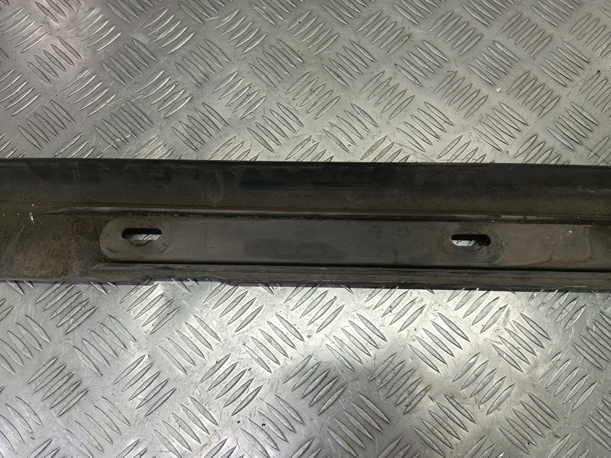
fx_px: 406
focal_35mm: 23
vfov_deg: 58.9
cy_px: 229
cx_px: 306
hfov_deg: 73.9
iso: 78
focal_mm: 4.11
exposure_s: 1/50
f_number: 1.6
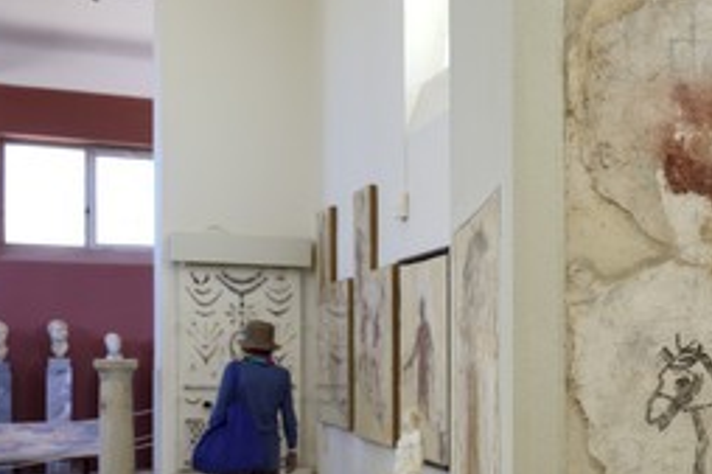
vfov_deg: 25.2
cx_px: 549
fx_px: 1048
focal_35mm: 53
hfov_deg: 36.5
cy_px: 359
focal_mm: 32
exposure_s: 1/160
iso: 800
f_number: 6.3
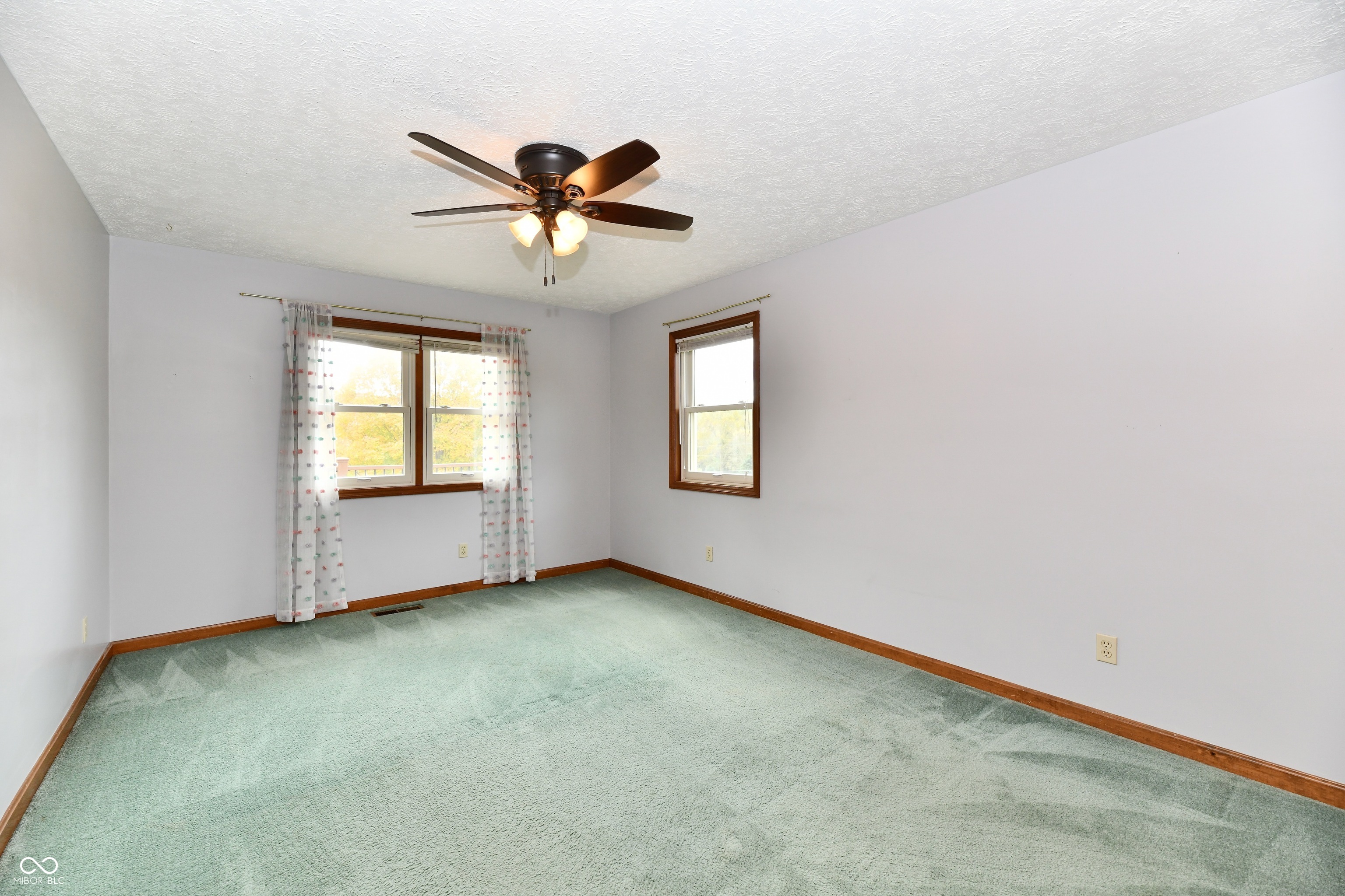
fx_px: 523
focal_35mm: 14
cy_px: 448
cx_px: 672
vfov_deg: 81.2
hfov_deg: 104.3
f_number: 6.3
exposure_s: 1/100
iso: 640
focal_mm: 14
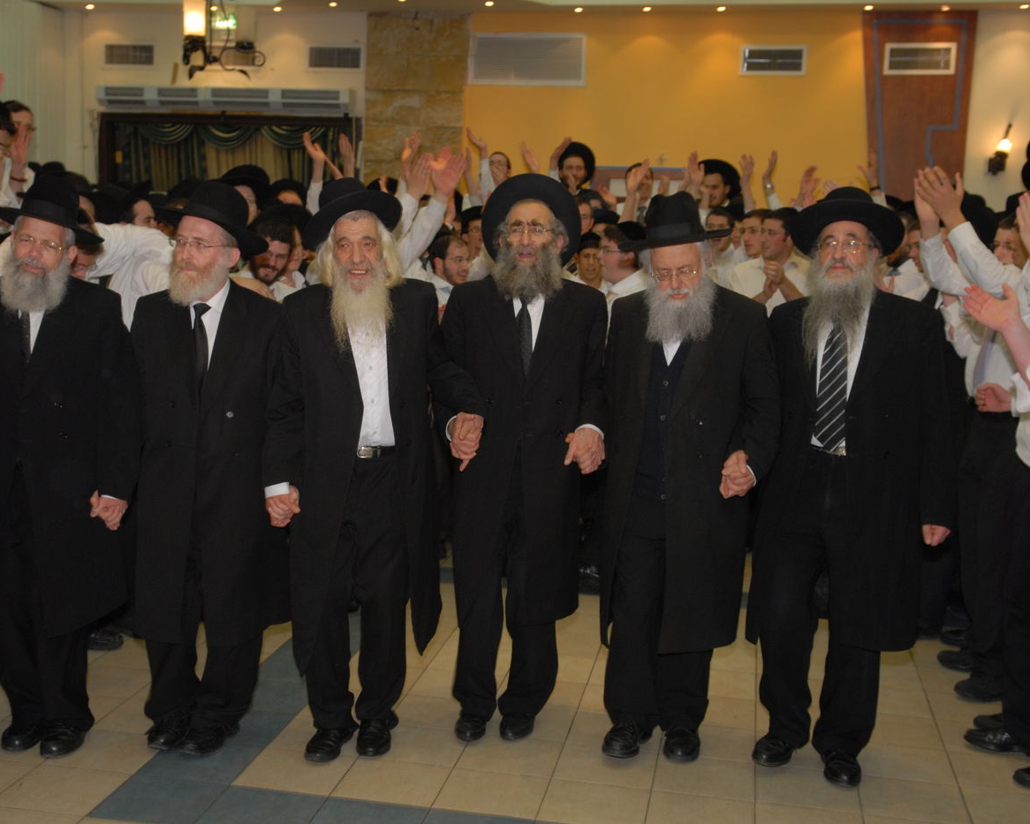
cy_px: 412
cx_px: 467
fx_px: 1341
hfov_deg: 42.0
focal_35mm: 44
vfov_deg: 34.2
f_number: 5.6
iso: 320
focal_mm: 26
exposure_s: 1/60
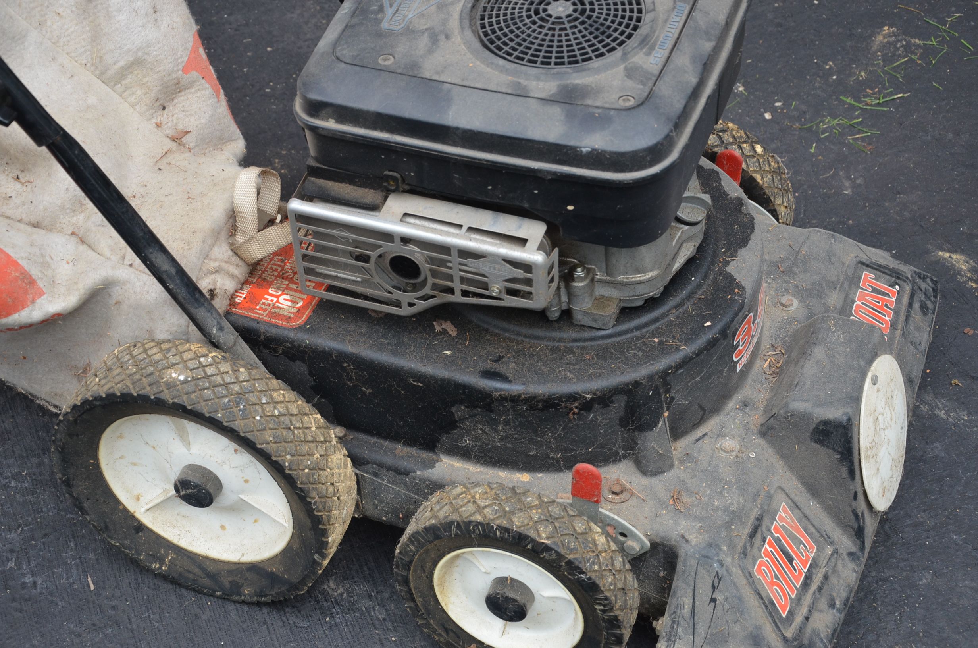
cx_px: 489
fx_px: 1952
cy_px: 324
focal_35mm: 72
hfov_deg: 28.1
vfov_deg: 18.8
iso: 400
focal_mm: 48
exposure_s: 1/125
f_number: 5.6
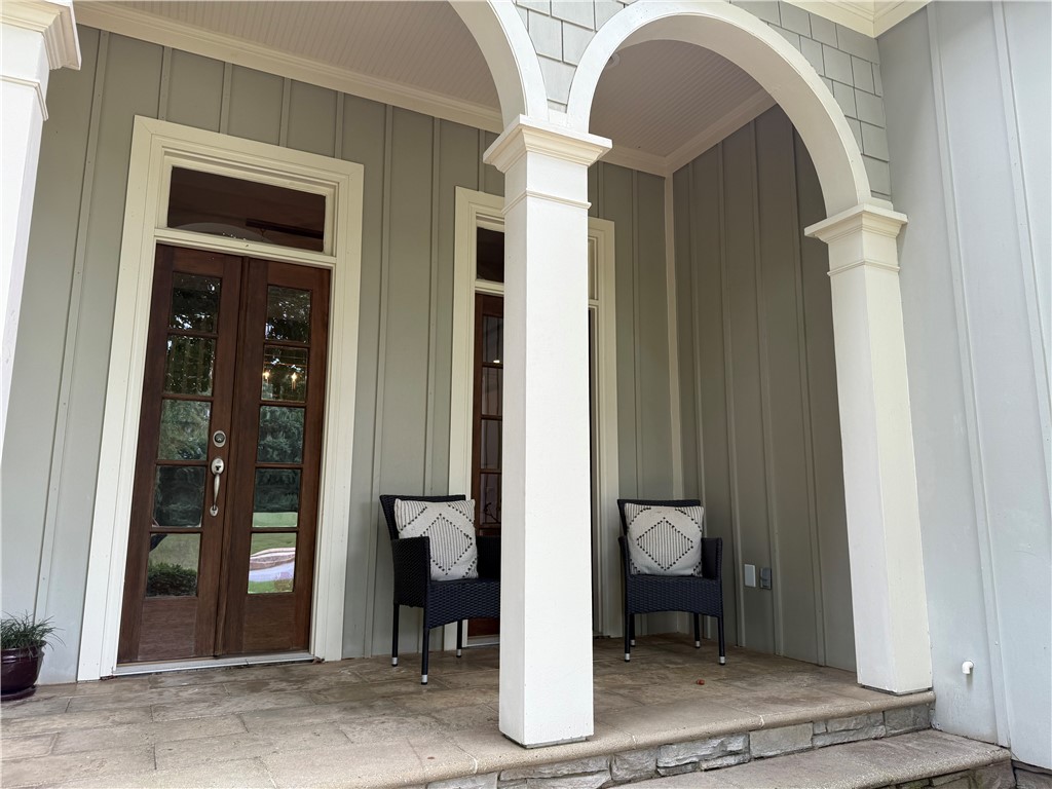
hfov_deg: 71.6
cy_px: 394
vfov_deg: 56.8
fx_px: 729
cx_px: 526
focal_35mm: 24
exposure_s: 1/138
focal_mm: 6.76
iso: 50
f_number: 1.78
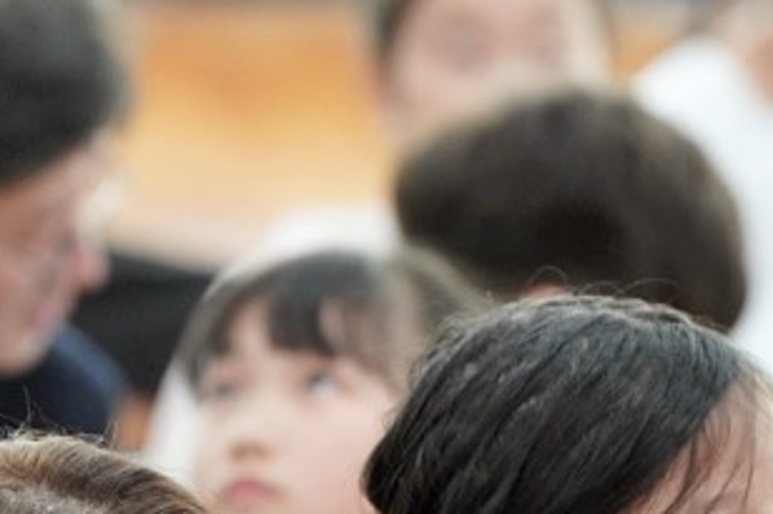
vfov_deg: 2.3
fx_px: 12533
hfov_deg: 3.5
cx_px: 409
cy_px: 672
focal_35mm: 584
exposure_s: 1/250
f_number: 4
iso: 5000
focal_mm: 200
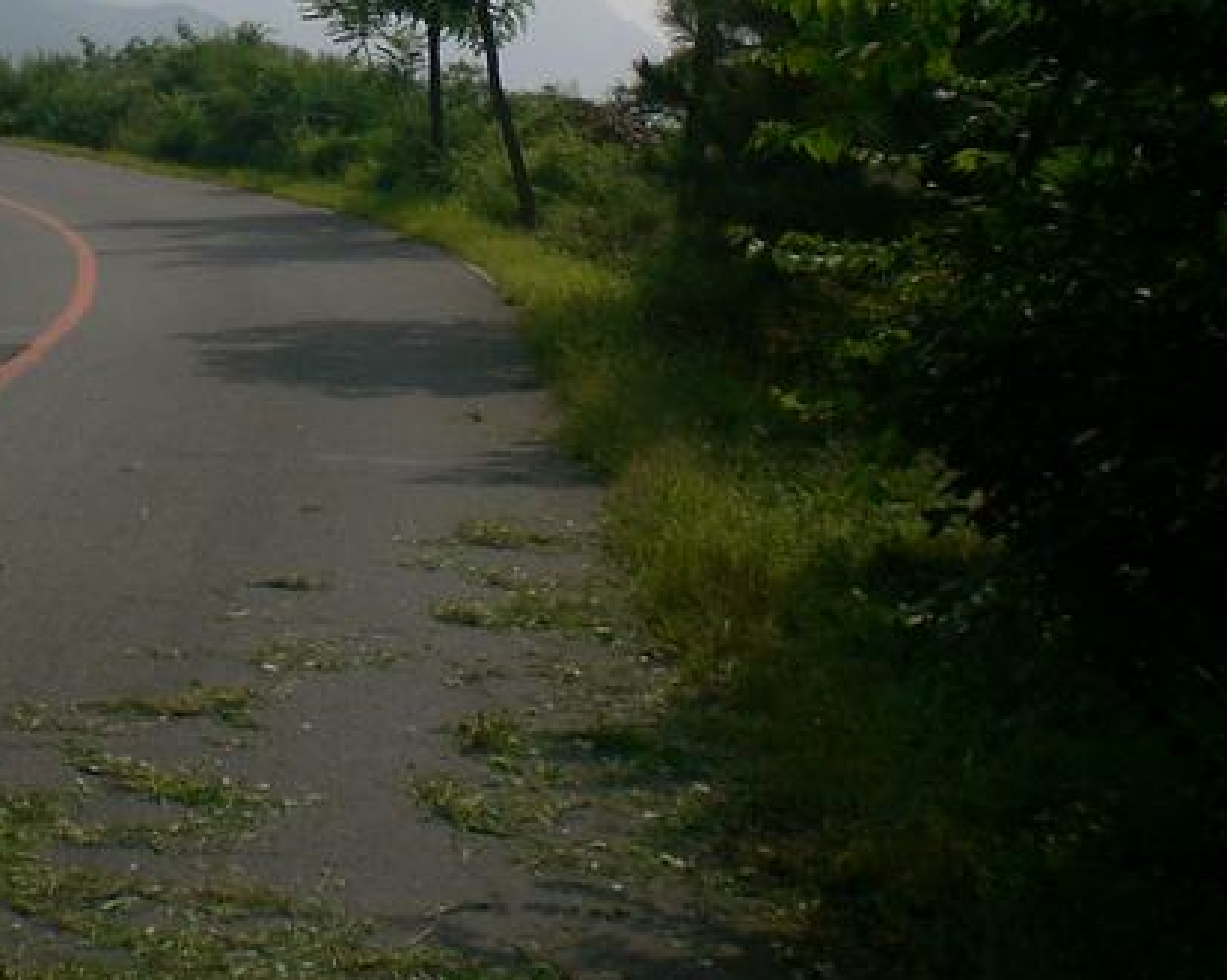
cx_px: 154
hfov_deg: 20.5
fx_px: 3339
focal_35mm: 92
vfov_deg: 16.4
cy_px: 45
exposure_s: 1/1000
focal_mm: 6.3
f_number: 4.4
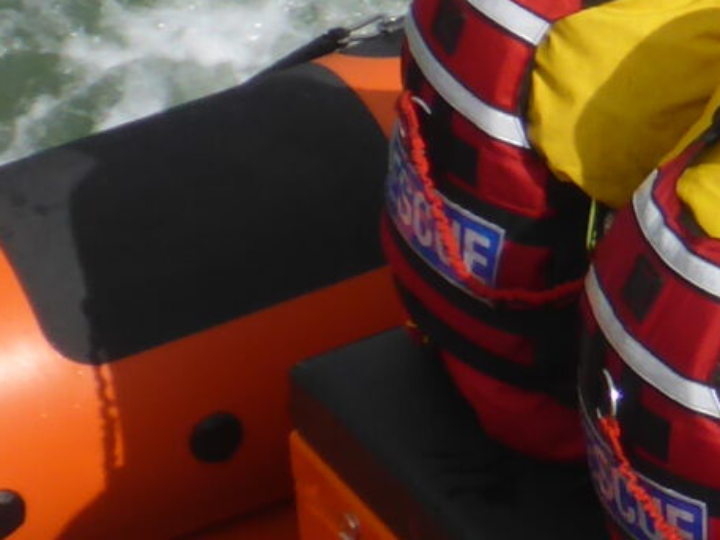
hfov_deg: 6.5
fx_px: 6179
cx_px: 1380
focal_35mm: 297
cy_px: 276
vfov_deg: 5.0
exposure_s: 1/800
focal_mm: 9.1
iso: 100
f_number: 4.7
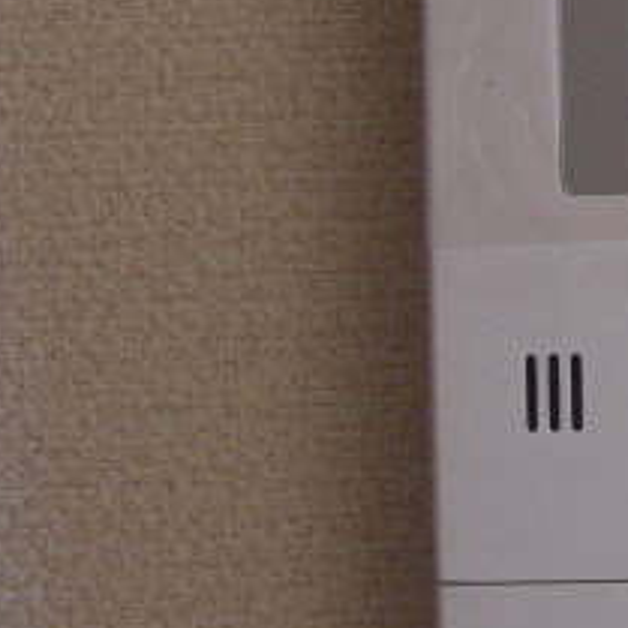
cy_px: 264
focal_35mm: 103
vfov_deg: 16.9
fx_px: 2114
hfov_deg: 16.0
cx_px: 817
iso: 200
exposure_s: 1/100
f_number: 2.8
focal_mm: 7.9
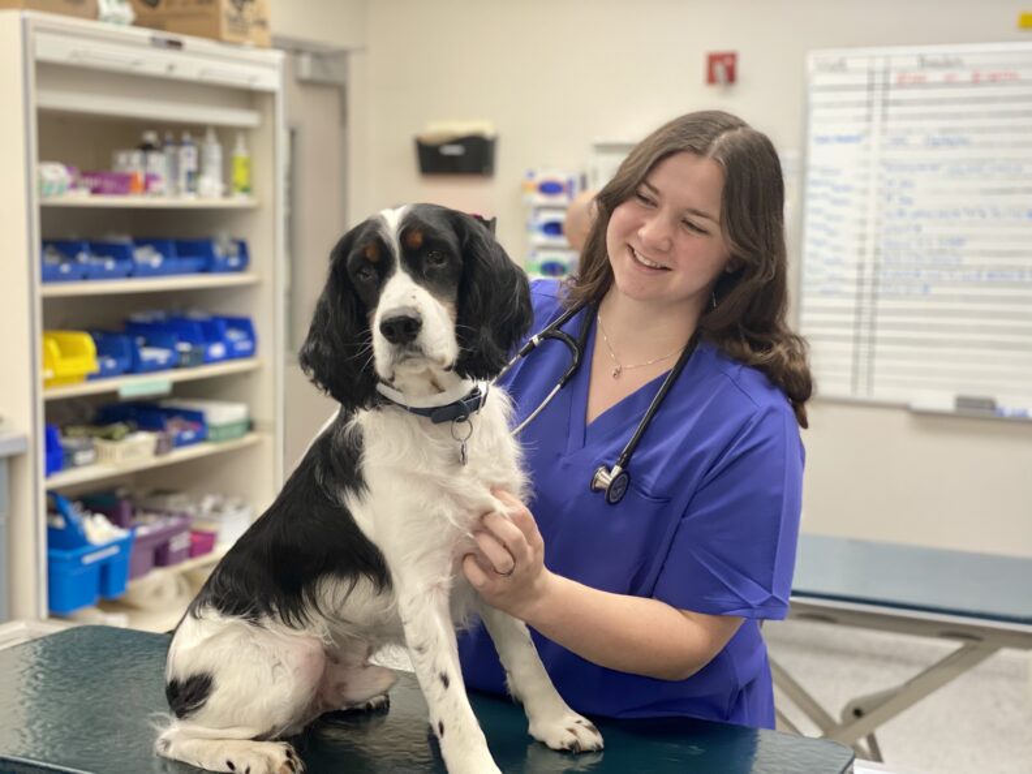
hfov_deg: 36.8
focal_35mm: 52
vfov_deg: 28.0
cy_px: 387
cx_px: 516
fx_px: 1550
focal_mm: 6
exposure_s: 1/60
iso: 160
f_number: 2
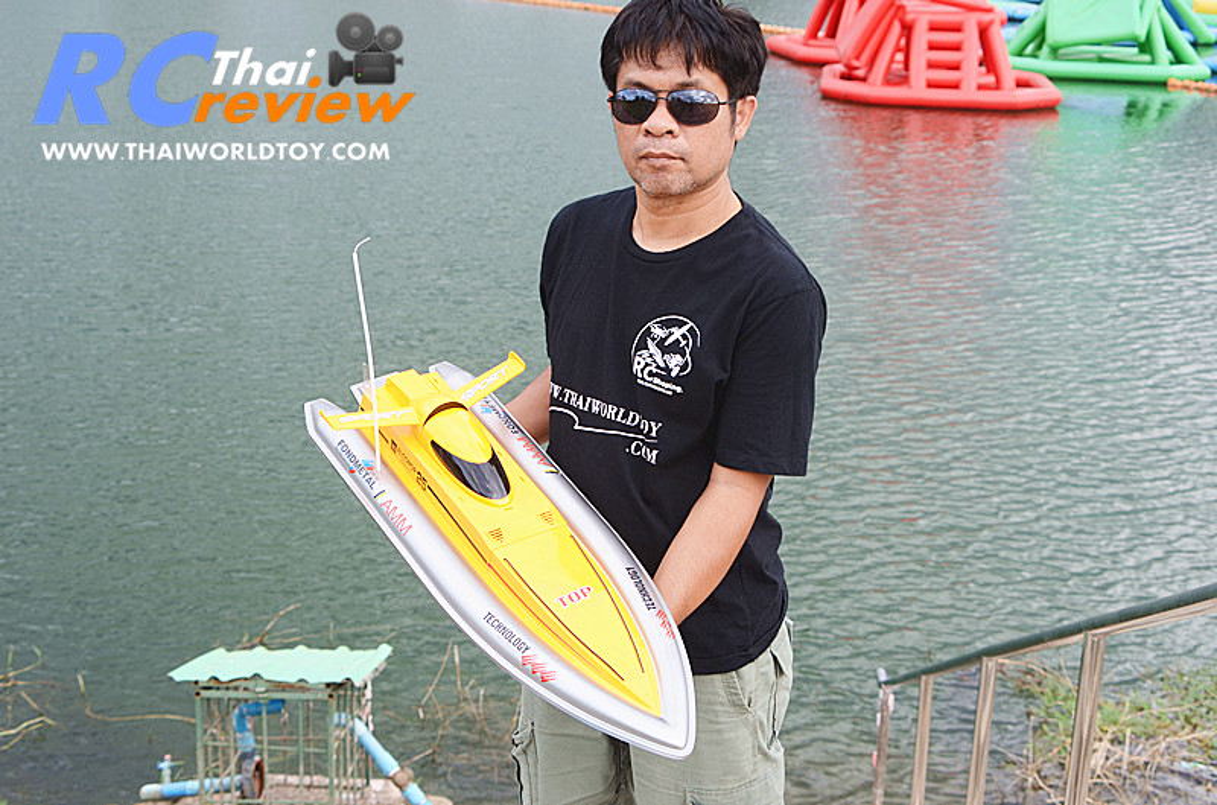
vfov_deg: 25.6
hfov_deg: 37.9
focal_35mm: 52
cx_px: 608
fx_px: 1770
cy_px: 402
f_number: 5
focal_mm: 35
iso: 100
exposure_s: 1/100
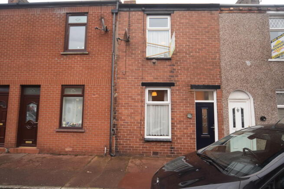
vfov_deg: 67.4
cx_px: 142
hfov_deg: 90.0
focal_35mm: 18
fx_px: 142
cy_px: 94
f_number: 5.6
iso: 720
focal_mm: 12
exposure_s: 1/125
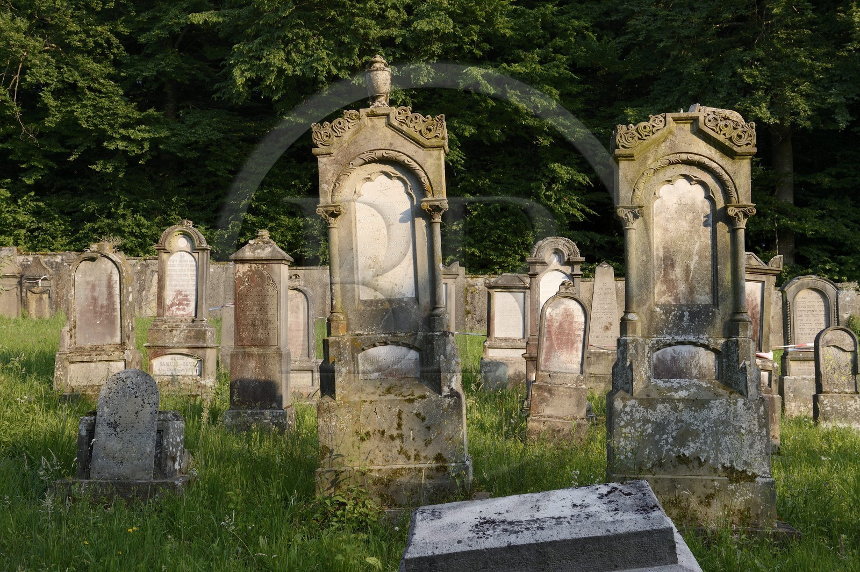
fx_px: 907
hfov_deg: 50.7
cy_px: 286
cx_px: 430
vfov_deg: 35.0
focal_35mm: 38
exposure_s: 1/160
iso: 200
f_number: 10
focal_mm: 38
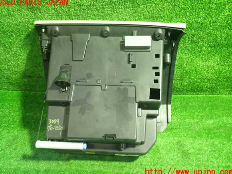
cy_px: 87
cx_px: 115
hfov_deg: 58.4
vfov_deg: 45.4
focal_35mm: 31
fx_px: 208
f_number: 2.3
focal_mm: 5.4
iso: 640
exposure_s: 1/30
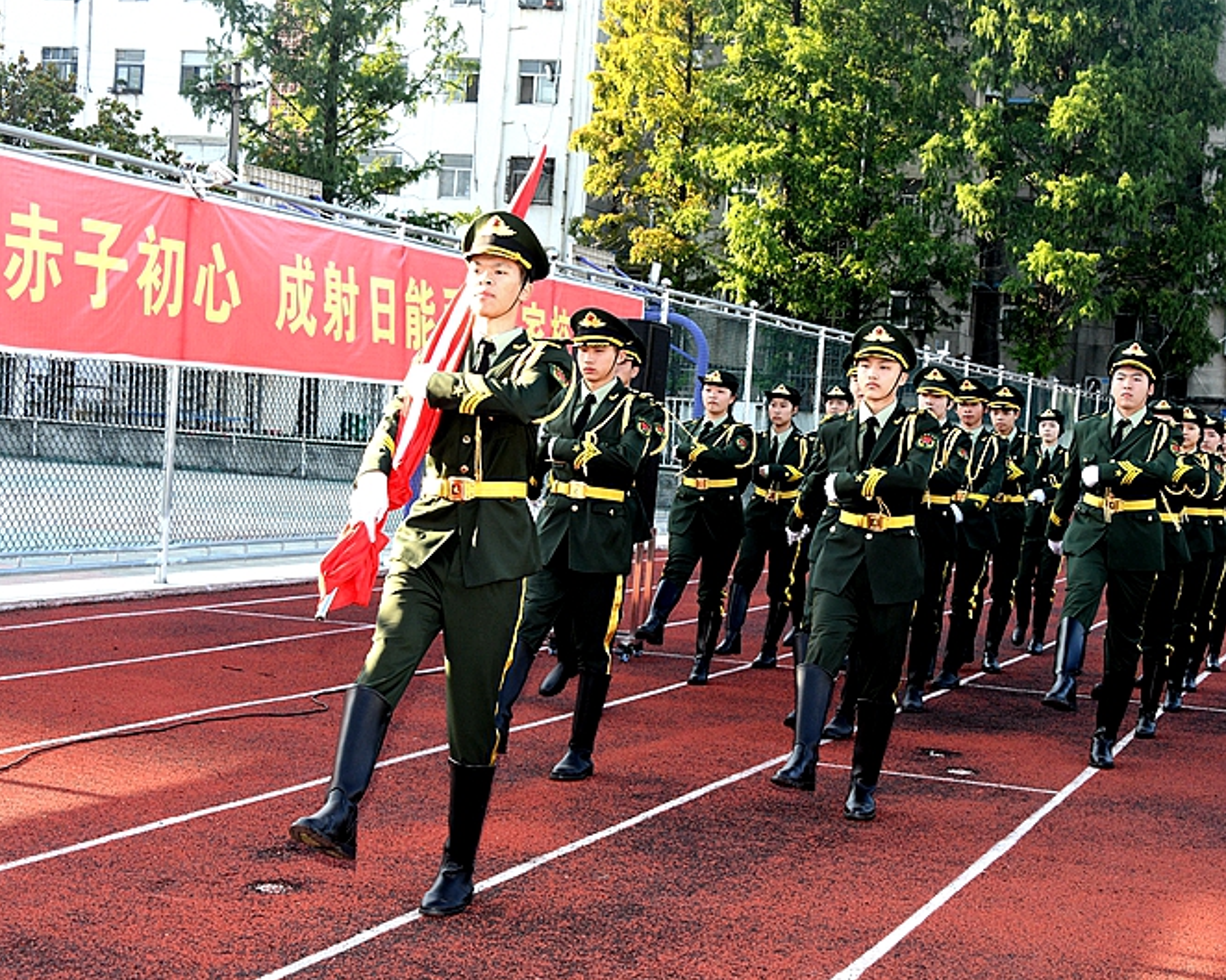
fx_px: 2140
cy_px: 492
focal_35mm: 59
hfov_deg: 31.9
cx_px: 680
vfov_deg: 25.8
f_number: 9
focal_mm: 52
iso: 1250
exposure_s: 1/250
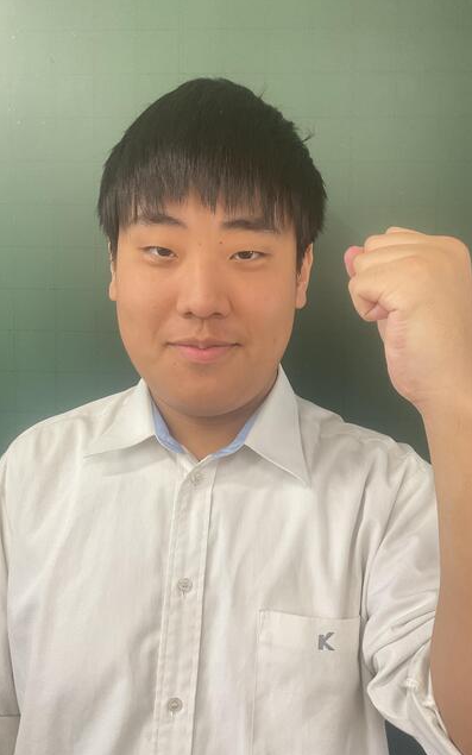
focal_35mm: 31
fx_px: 638
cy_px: 377
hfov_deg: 40.6
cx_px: 245
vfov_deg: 61.2
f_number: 1.8
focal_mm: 3
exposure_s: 1/60
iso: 64
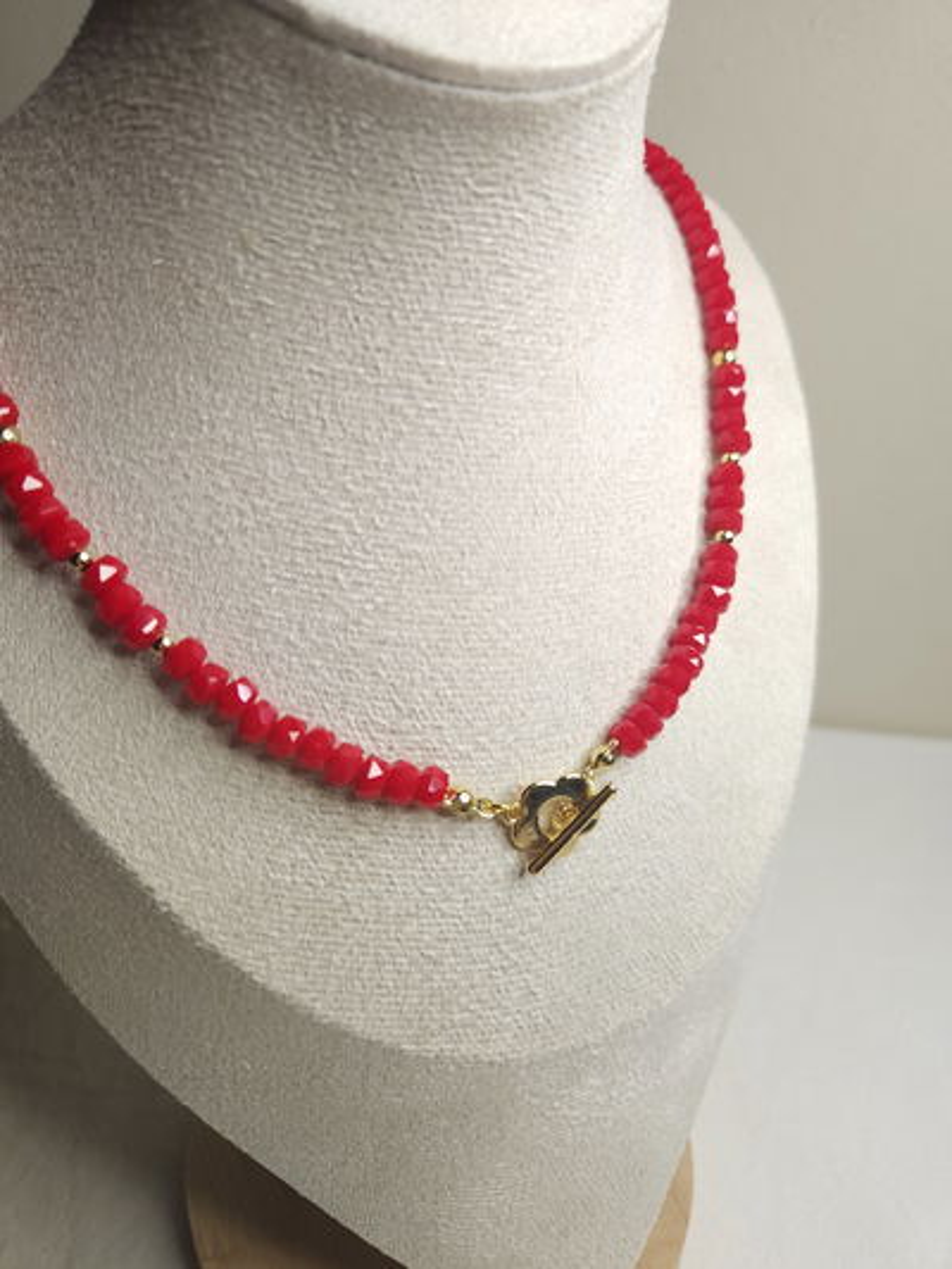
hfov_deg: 58.9
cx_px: 476
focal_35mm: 23
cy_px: 634
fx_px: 843
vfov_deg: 73.9
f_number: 1.8
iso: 80
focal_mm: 5.4
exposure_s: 1/30
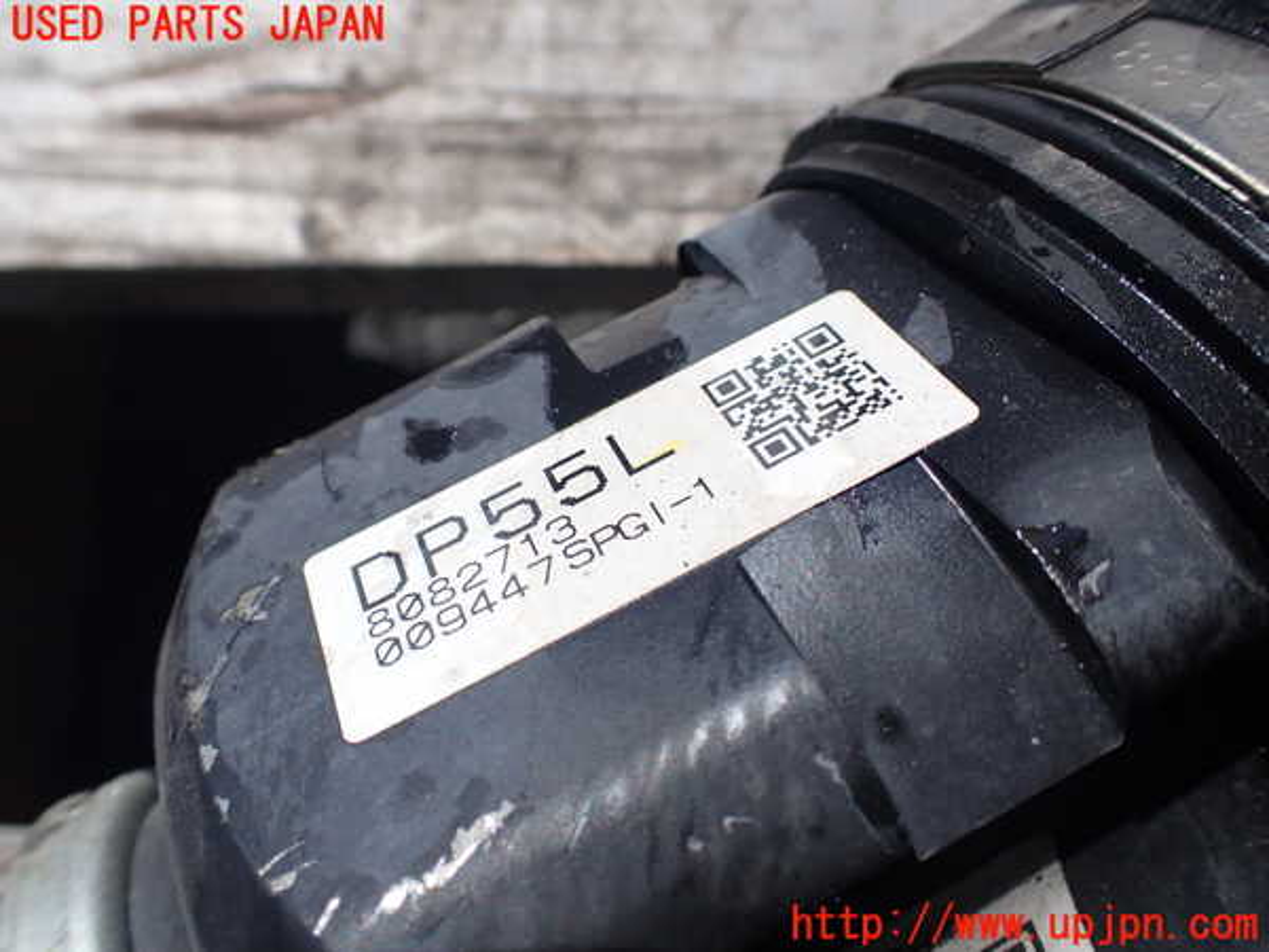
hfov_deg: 60.0
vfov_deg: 46.8
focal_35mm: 30
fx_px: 1100
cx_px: 634
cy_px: 476
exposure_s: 1/200
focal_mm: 5.4
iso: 100
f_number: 9
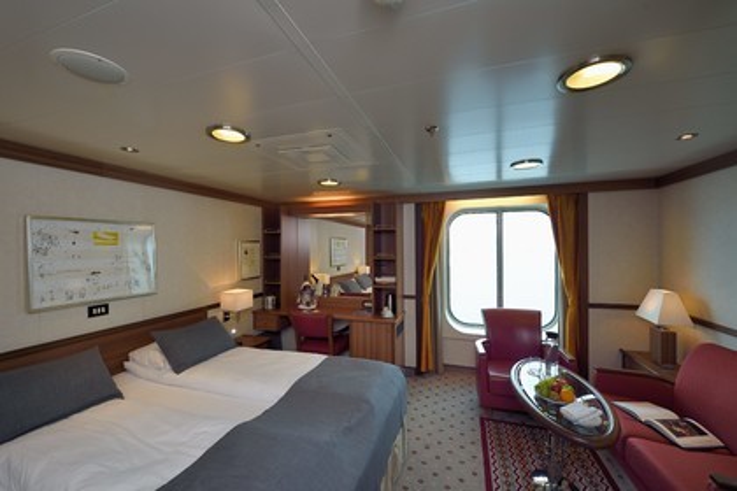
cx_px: 368
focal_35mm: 14
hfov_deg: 104.3
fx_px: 287
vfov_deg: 81.2
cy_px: 246
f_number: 8
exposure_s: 1/100
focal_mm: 14
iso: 400
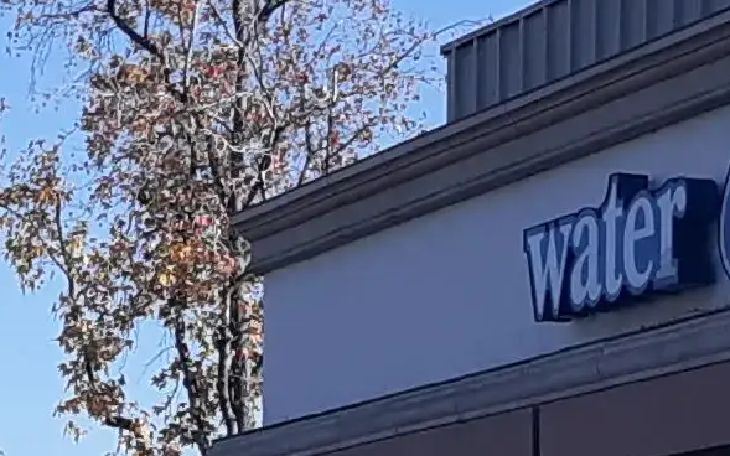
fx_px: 4138
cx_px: 543
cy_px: 499
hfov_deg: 10.1
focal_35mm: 208
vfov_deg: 6.3
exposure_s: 1/1355
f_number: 1.7
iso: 40
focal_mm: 3.7
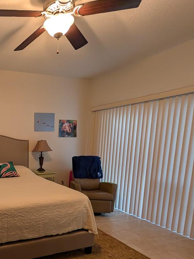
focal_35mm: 23
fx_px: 172
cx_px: 6
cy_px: 168
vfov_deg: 72.2
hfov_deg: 49.5
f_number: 1.7
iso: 66
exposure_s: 1/40
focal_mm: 2.02
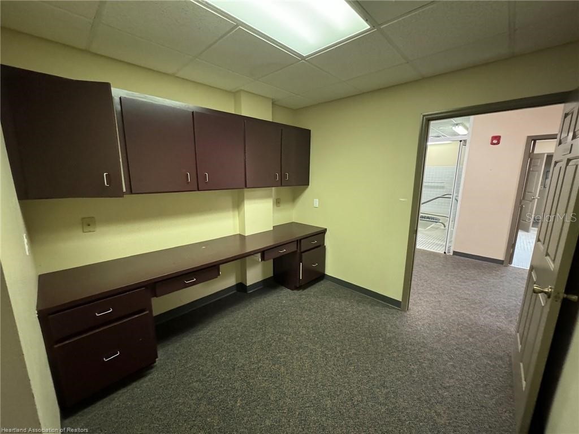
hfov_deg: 102.1
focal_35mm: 14
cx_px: 290
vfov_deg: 85.7
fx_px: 234
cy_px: 217
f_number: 2.2
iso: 1000
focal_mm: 2.22
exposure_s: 1/60
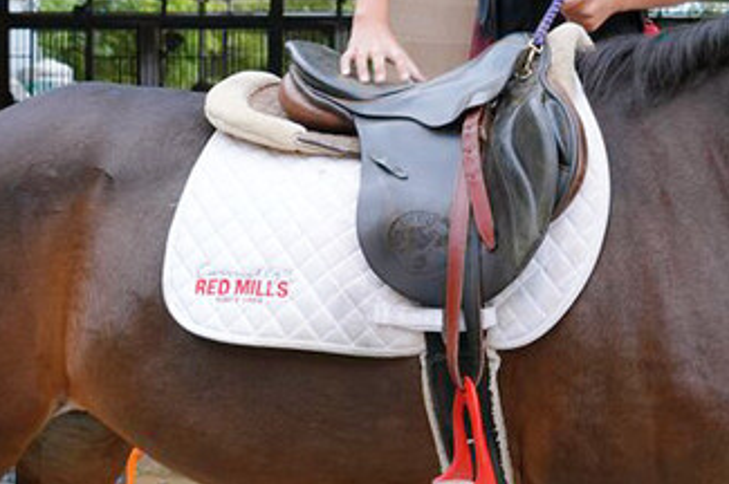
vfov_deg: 15.3
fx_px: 1800
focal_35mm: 89
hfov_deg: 22.8
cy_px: 204
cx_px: 464
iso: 160
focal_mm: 34
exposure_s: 1/100
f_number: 6.3
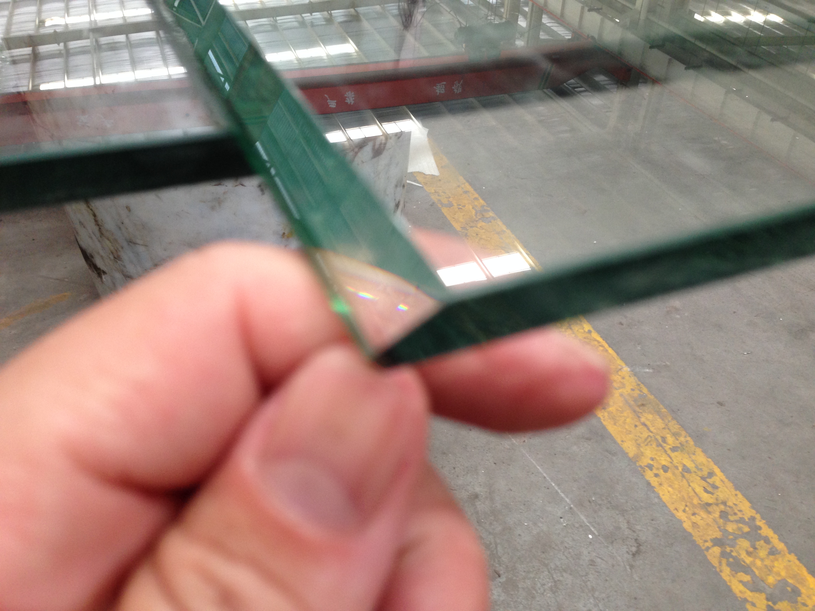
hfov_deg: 55.4
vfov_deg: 42.9
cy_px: 306
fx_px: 777
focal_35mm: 33
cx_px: 408
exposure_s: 1/20
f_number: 2.4
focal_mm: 4.12
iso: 100
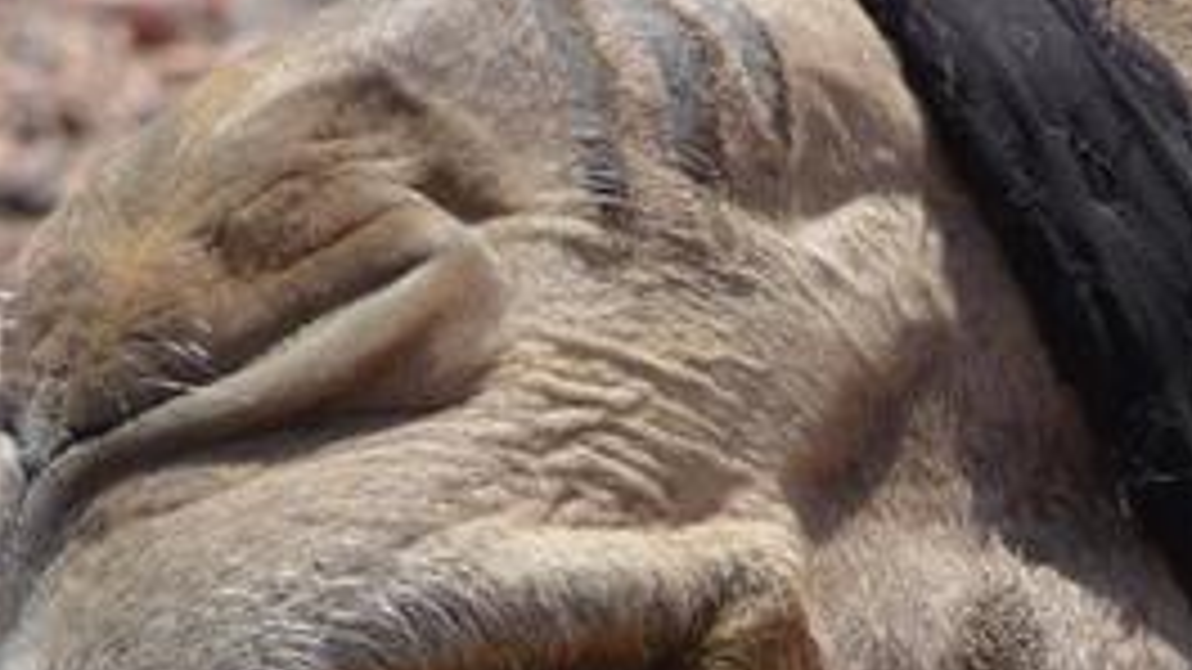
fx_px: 25473
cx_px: 994
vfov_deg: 1.5
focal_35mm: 806
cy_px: 814
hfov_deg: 2.7
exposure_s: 1/500
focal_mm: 47
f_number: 4.9
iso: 100
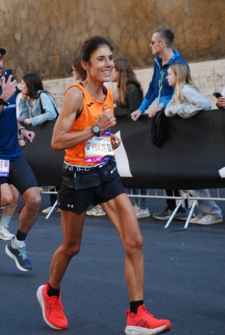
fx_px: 1128
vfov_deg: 16.9
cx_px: 97
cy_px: 172
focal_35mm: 121
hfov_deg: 11.4
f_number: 5.6
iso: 1000
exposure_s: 1/500
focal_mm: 70
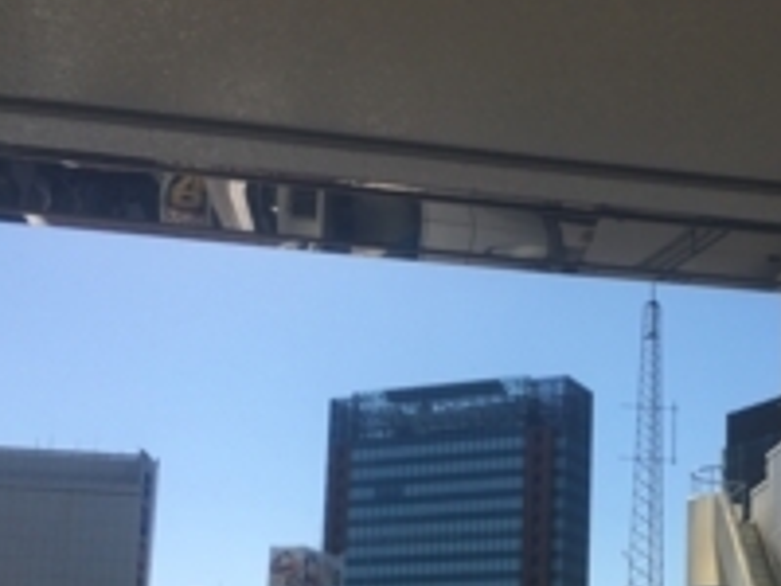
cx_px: 625
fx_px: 1309
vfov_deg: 24.2
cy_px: 570
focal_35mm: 58
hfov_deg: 32.3
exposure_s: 1/2849
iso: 25
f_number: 2.2
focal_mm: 4.15
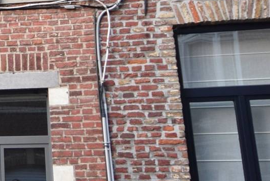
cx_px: -83
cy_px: 29
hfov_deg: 24.4
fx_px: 540
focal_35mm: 72
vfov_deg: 18.7
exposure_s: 1/100
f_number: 5
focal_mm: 10
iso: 400
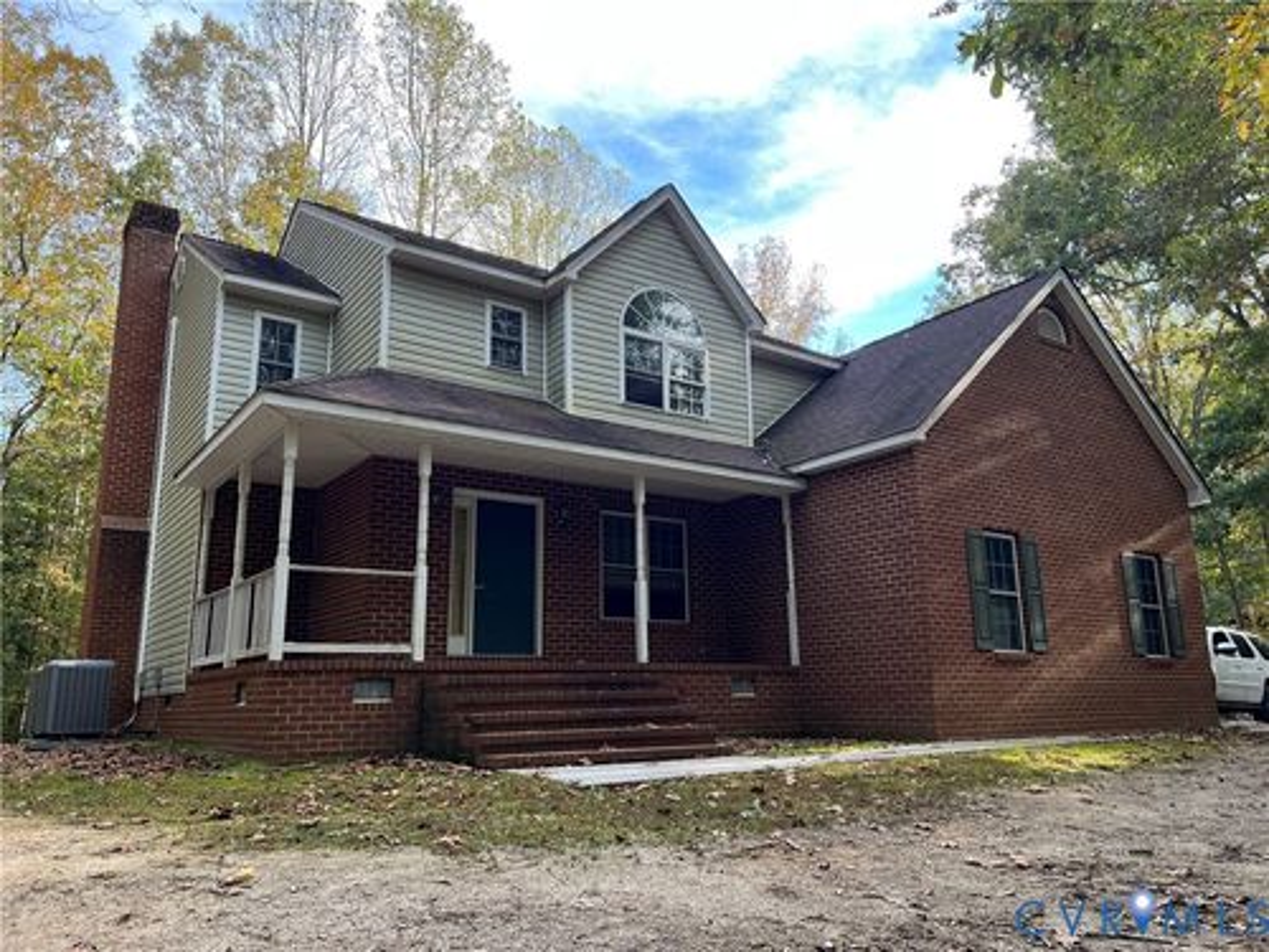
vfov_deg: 53.1
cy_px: 476
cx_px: 634
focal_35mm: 26
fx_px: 953
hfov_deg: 67.3
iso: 40
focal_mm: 5.7
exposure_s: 1/285
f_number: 1.5
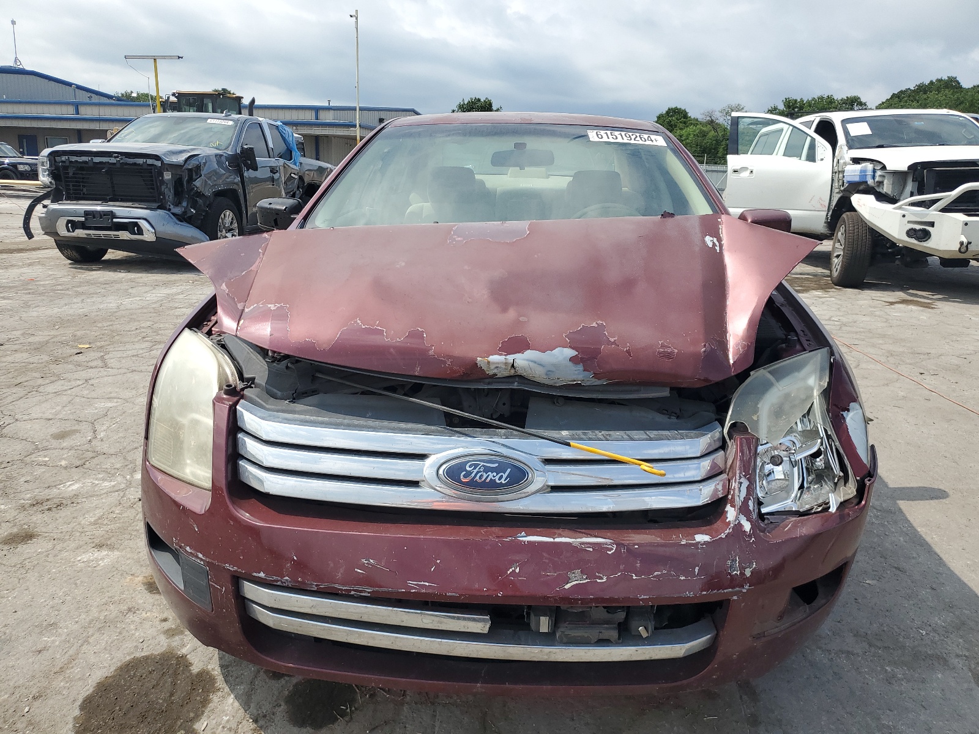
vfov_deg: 53.1
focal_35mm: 26
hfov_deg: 67.3
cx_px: 490
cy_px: 367
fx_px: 735
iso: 50
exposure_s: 1/3333
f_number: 1.5
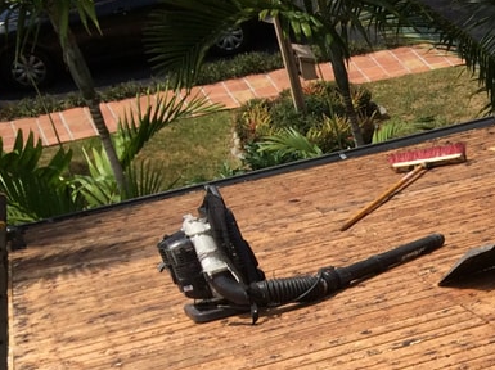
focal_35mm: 104
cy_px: 504
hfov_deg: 17.0
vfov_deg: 13.6
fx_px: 1486
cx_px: 762
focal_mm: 4.12
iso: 40
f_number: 2.2
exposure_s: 1/1786
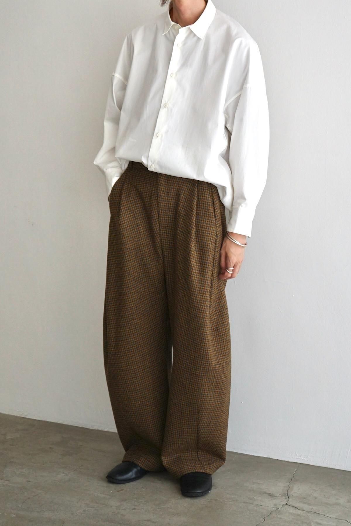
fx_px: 687
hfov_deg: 28.6
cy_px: 263
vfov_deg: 41.9
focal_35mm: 47
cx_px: 176
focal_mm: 47
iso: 800
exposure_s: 1/160
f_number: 4.5
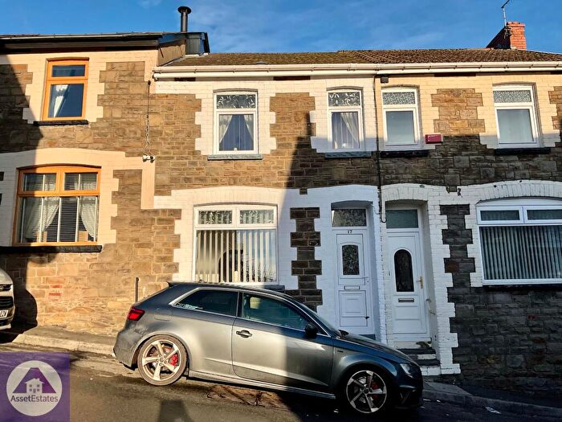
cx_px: 281
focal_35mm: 29
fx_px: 471
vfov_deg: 48.2
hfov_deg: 61.7
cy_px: 211
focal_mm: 3
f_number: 1.8
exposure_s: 1/2227
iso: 16
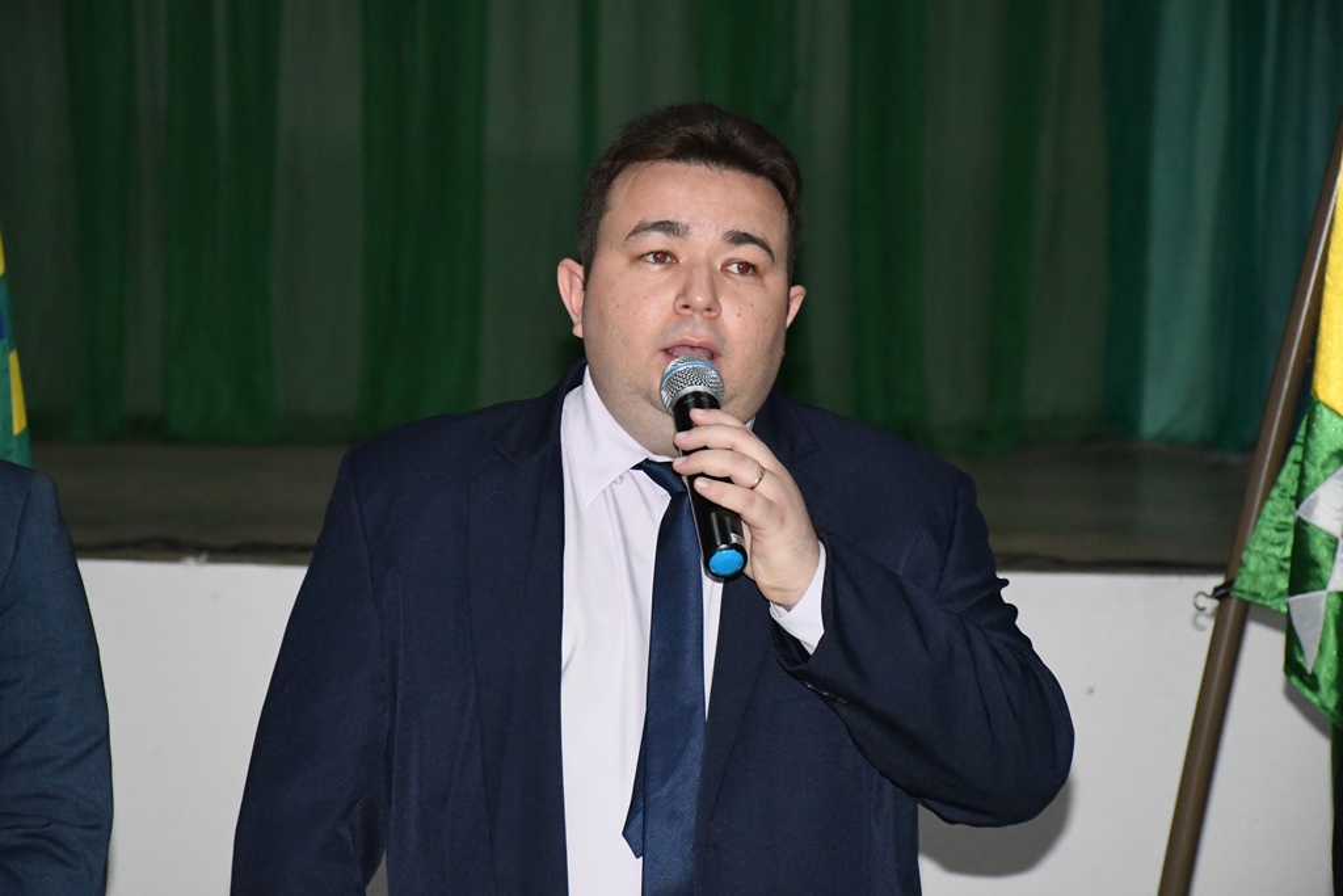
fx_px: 5037
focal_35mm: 135
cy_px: 448
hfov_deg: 15.2
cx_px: 672
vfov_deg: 10.2
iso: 6400
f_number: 6.3
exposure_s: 1/80
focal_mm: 90
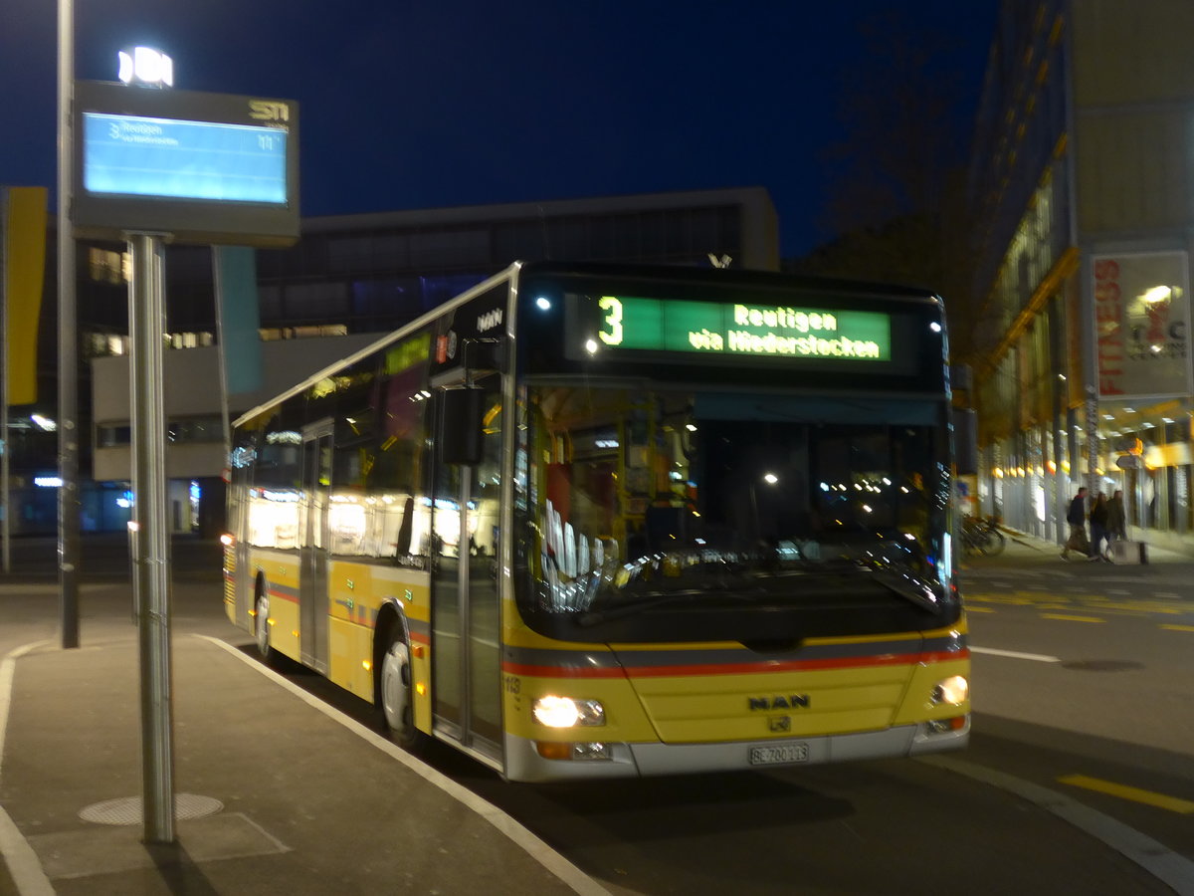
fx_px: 1414
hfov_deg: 45.8
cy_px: 448
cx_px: 597
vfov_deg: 35.1
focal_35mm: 41
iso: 500
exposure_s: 1/8
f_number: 2.6
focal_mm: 8.4
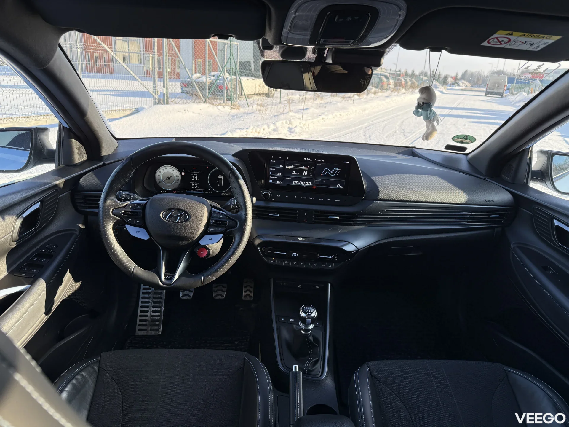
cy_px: 214
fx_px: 394
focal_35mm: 24
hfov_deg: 71.6
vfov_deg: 56.8
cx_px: 284
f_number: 1.78
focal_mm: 6.76
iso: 100
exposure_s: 1/593
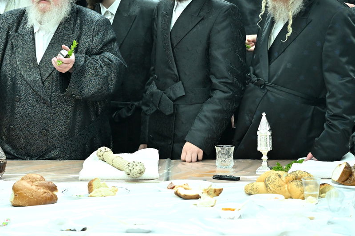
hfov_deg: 15.4
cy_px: 42
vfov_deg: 10.3
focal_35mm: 133
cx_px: 126
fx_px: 1311
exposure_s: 1/200
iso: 2500
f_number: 5.6
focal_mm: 76
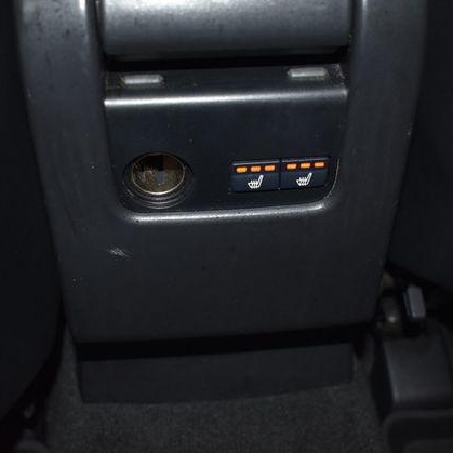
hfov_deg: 34.9
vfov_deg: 34.9
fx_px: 720
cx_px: 219
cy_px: 223
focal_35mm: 49
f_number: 4
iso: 640
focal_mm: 25
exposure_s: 1/60
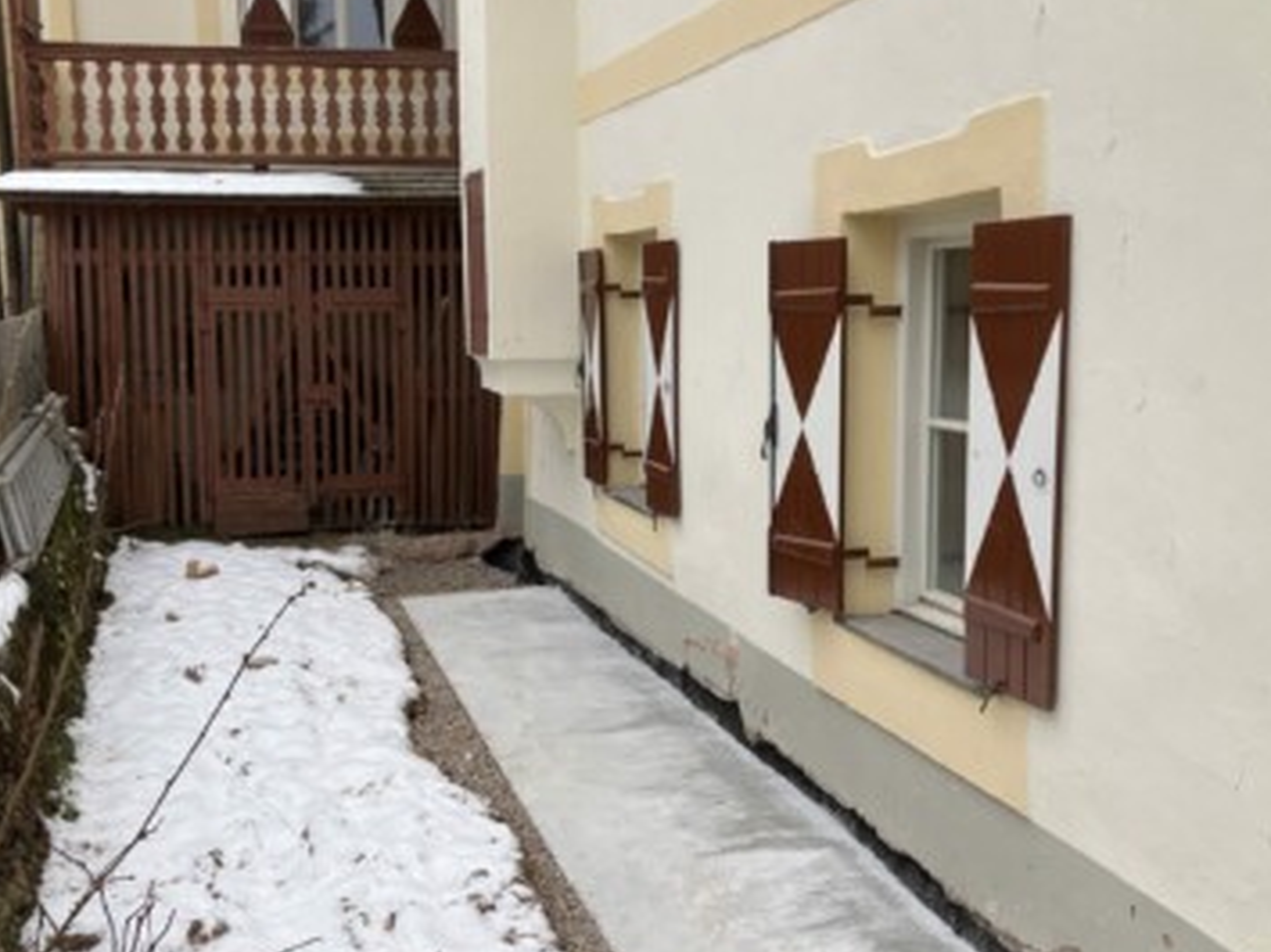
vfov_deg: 37.7
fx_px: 1394
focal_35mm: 38
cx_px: 625
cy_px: 489
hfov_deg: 49.0
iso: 32
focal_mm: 3.99
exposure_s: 1/486
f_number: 1.8
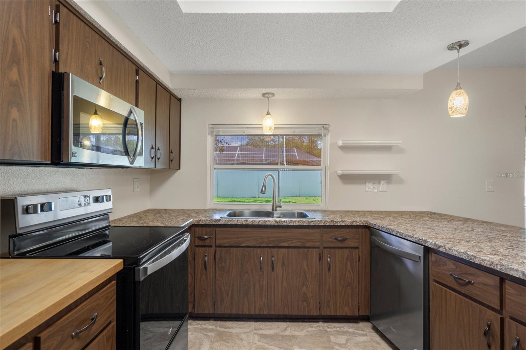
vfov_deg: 64.5
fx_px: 278
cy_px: 175
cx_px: 263
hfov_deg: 86.9
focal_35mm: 19
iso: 400
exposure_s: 1.3
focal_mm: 19
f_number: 8
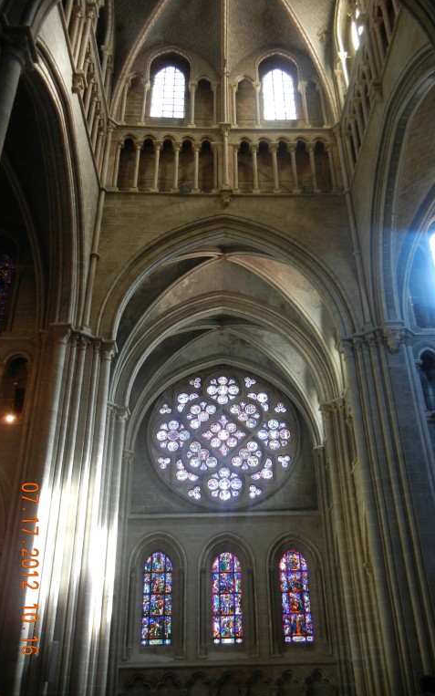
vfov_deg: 59.6
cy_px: 348
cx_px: 238
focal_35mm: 32
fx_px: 607
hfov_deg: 39.4
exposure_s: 1/27.3
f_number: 3.5
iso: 400
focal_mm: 5.4
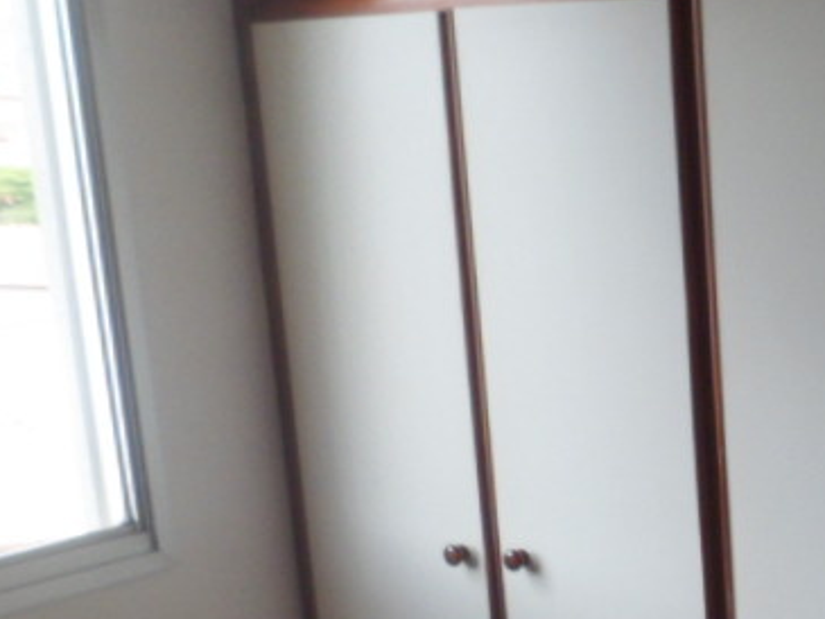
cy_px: 608
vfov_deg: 19.6
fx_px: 1740
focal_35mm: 73
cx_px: 1004
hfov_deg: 24.1
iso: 100
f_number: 3.3
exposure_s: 1/45
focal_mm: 4.9
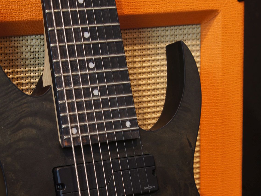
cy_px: 194
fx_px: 1101
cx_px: 107
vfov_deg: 10.1
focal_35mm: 146
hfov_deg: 13.5
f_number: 6.3
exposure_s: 1/4
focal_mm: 50
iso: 100
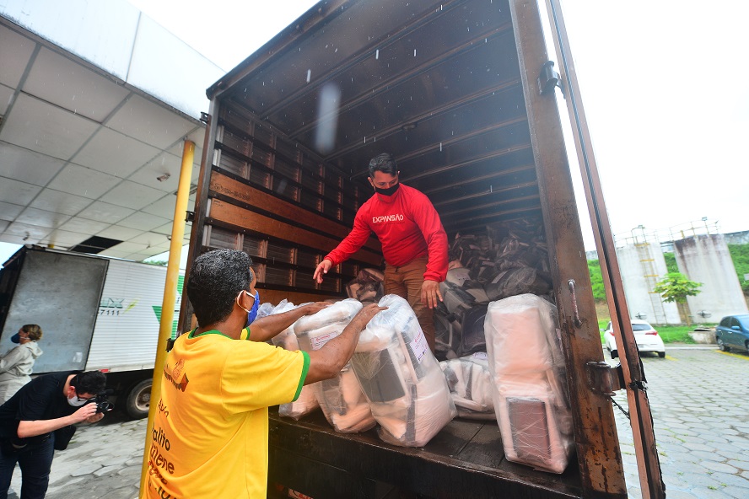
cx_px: 374
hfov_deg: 104.3
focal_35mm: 14
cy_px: 250
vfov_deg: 81.2
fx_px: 291
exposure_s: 1/400
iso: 320
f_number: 3.5
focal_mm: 14
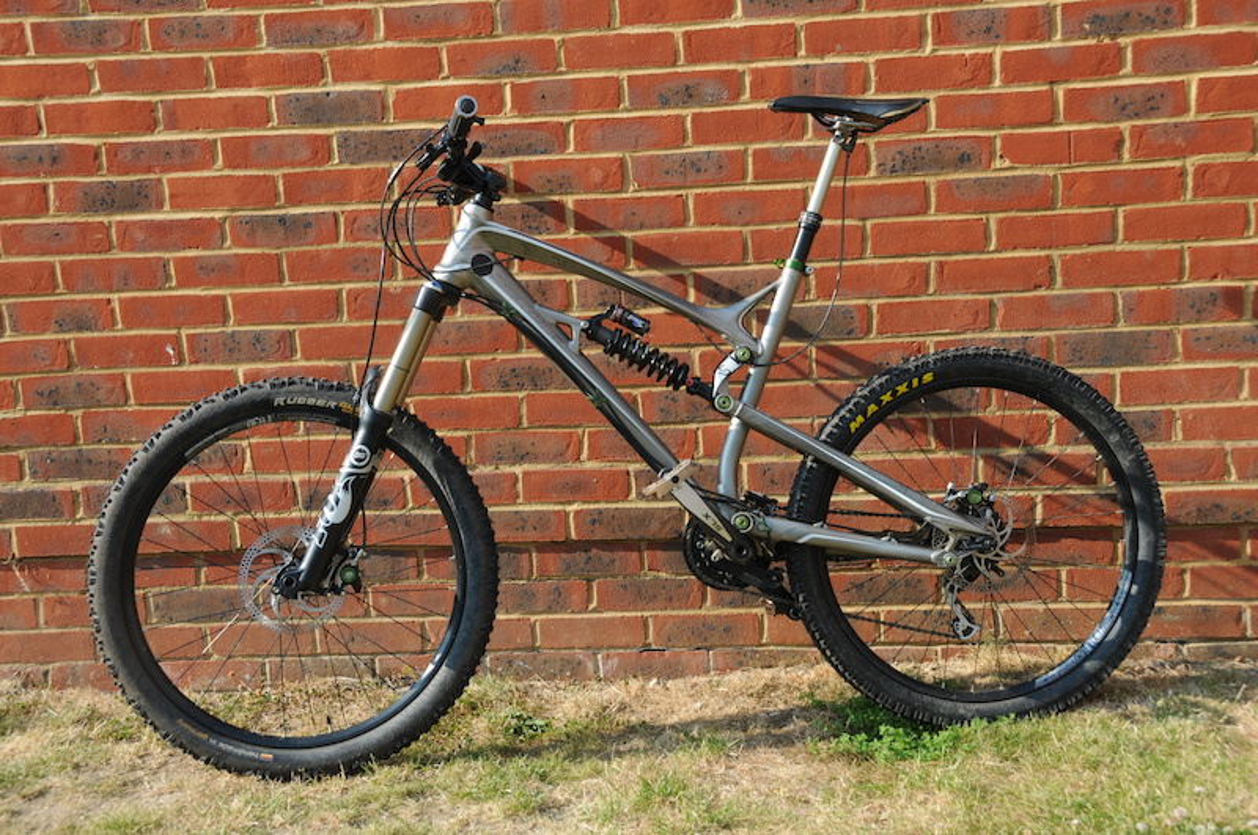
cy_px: 418
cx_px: 629
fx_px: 1675
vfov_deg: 28.0
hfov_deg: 41.2
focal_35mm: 48
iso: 250
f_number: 8
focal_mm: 32
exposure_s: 1/250
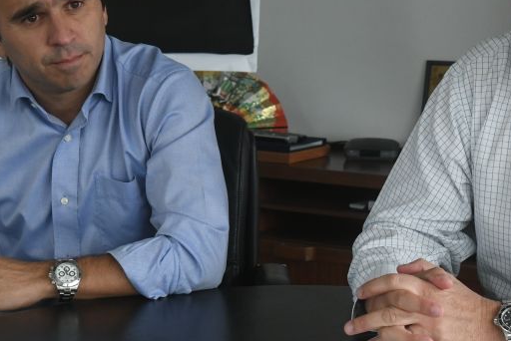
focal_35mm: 96
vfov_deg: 14.3
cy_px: 140
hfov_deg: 21.2
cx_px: 316
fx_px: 1363
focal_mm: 32
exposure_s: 1/125
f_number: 5.6
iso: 1600
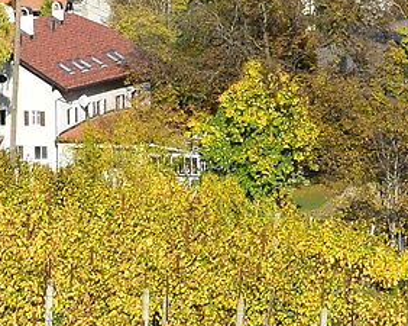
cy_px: -214
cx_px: 658
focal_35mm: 288
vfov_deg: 5.3
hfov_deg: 6.6
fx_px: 3474
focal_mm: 24
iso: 400
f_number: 11
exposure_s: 1/500
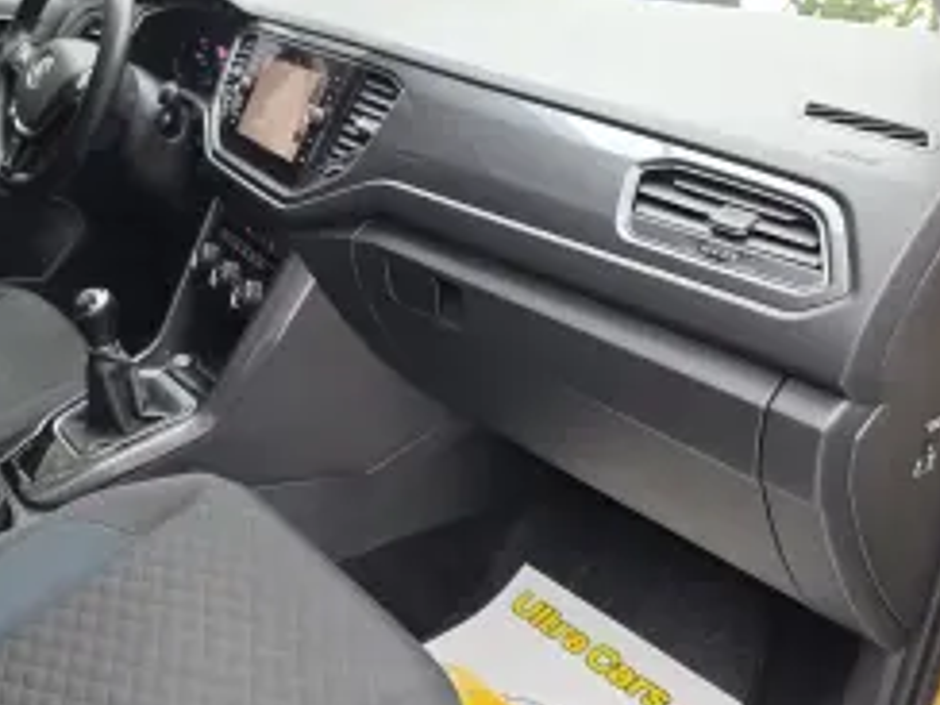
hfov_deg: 52.8
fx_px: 923
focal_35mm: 34
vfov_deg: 41.8
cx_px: 304
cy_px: 378
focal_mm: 6.25
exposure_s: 1/100
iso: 100
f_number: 1.7
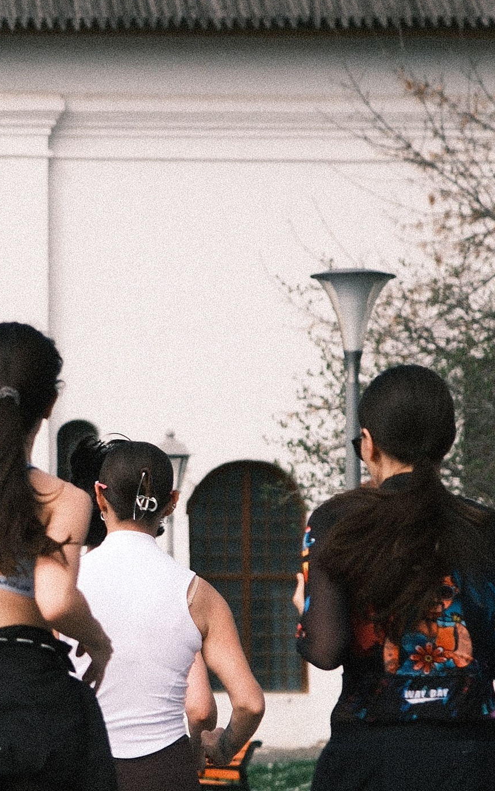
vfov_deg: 6.2
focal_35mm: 339
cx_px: -153
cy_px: 376
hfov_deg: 3.9
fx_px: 7315
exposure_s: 1/2000
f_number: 4
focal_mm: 80
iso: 400
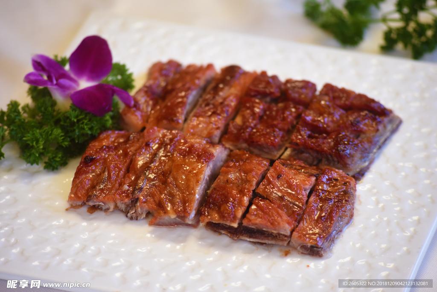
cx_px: 218
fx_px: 1883
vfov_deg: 8.9
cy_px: 146
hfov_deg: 13.2
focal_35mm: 155
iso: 1250
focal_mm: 155
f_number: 4.8
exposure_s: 1/160
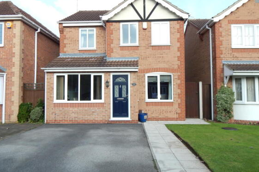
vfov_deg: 47.9
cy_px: 83
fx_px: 194
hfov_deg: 67.4
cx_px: 131
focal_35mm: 27
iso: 125
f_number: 3.1
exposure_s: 1/640
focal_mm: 4.5
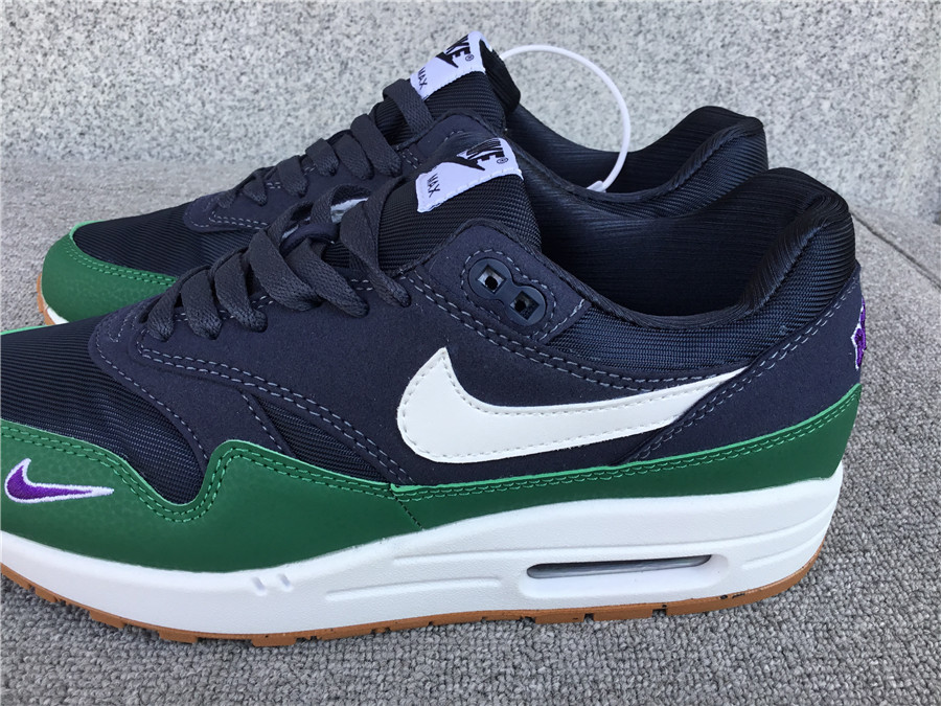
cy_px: 353
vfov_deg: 45.4
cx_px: 470
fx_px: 843
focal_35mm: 31
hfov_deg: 58.4
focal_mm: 3.3
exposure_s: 1/208
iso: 25
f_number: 2.4
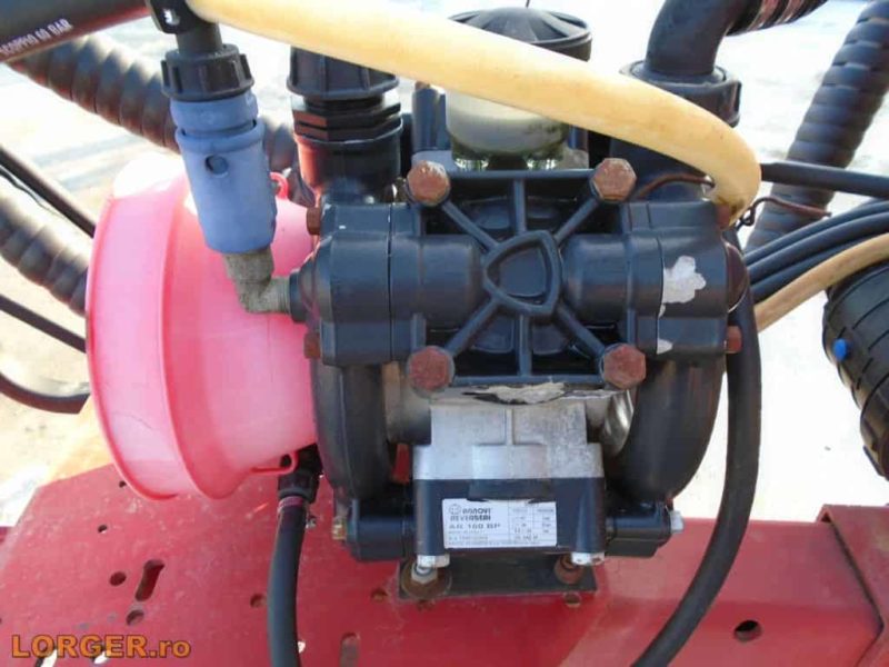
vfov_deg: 53.1
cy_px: 334
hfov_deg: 67.3
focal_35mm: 26
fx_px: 668
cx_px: 444
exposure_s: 1/60
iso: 100
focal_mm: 4.6
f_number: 3.2
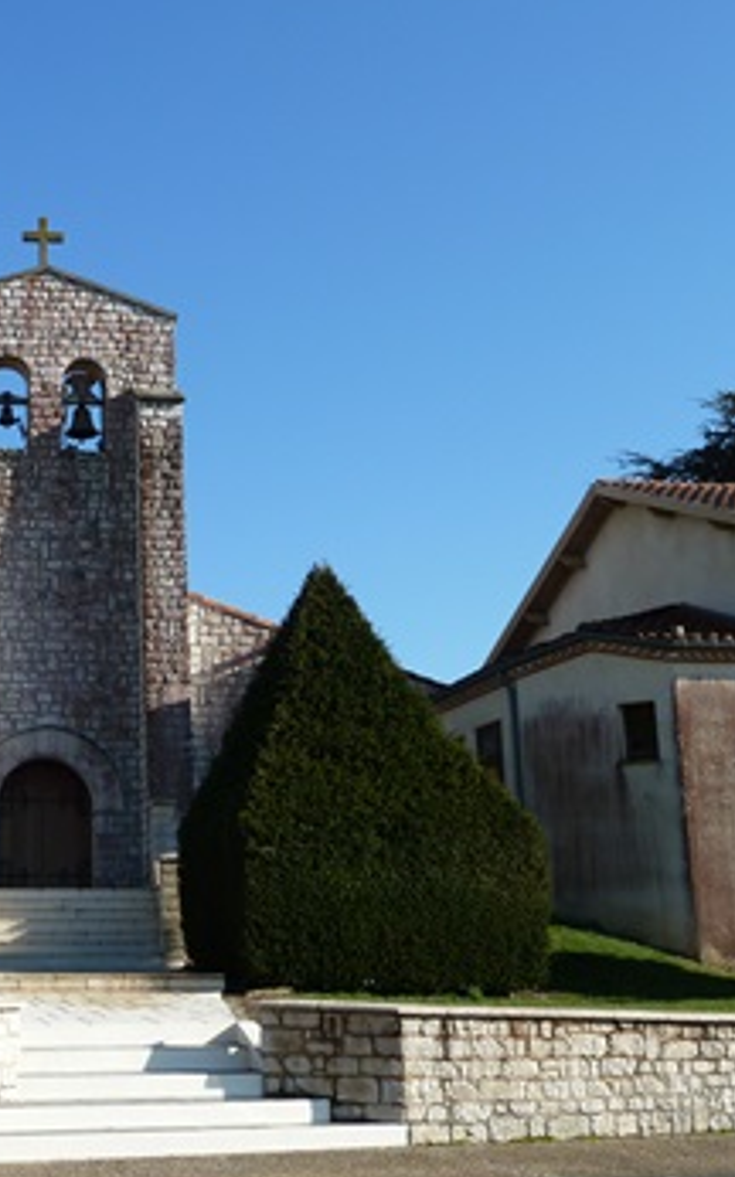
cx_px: 34
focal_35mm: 49
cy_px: 604
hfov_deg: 25.3
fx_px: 1572
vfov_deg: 41.1
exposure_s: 1/500
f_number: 4
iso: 80
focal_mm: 5.3
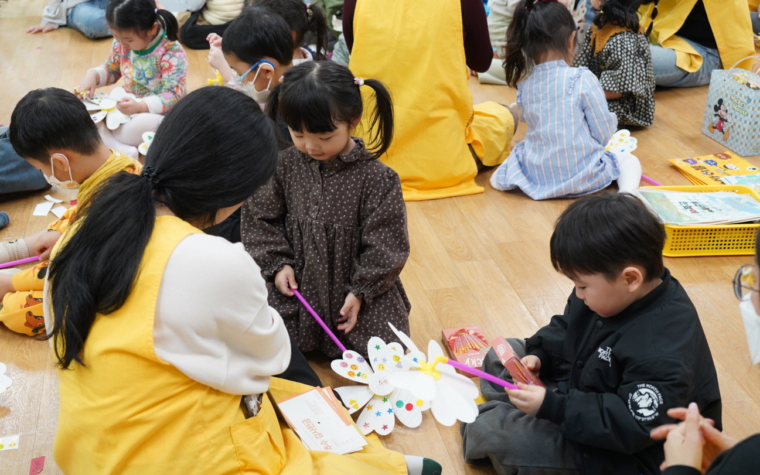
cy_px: 235
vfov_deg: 26.9
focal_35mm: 48
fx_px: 994
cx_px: 380
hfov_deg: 41.8
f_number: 5.6
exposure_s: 1/80
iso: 2500
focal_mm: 47
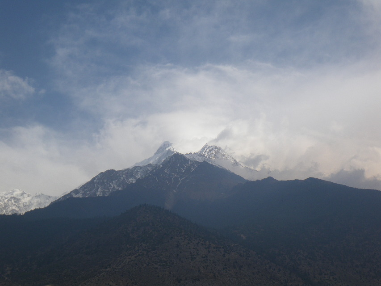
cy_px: 143
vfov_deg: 34.4
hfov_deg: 44.8
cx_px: 190
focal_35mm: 42
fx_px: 462
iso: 50
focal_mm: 7.5
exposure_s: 1/400
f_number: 5
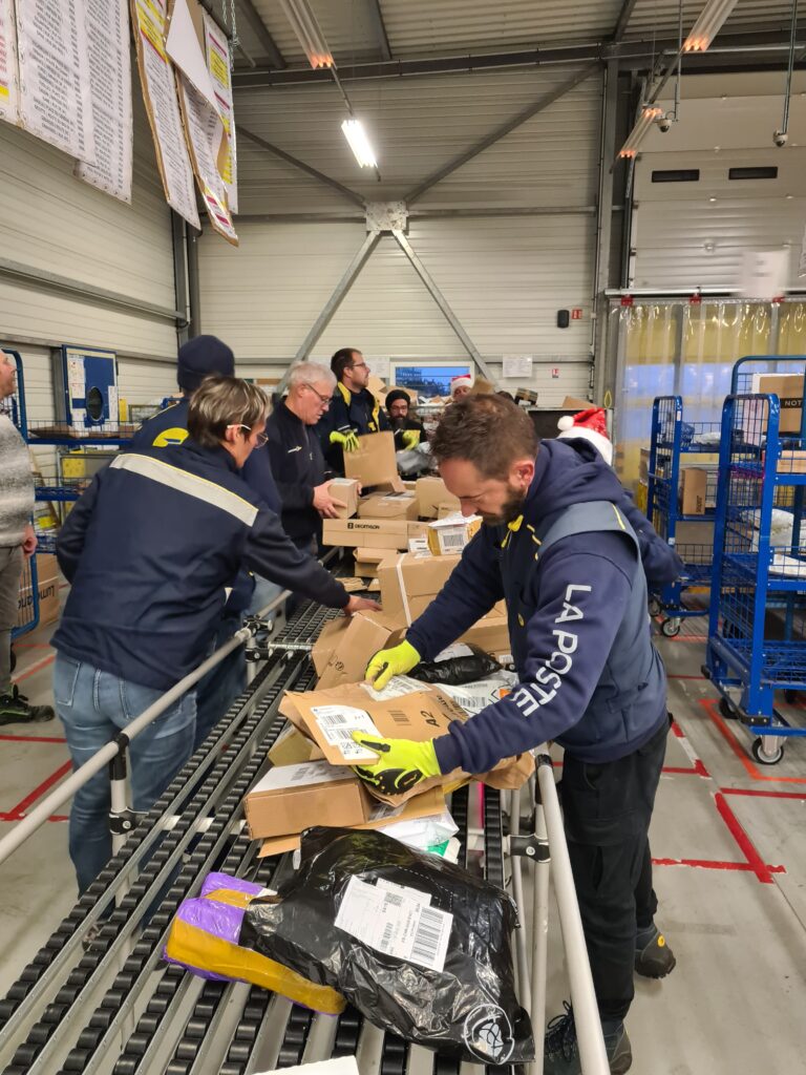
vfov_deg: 67.3
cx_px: 403
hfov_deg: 53.1
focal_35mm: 26
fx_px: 807
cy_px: 538
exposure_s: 1/50
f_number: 1.8
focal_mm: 5.4
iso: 500
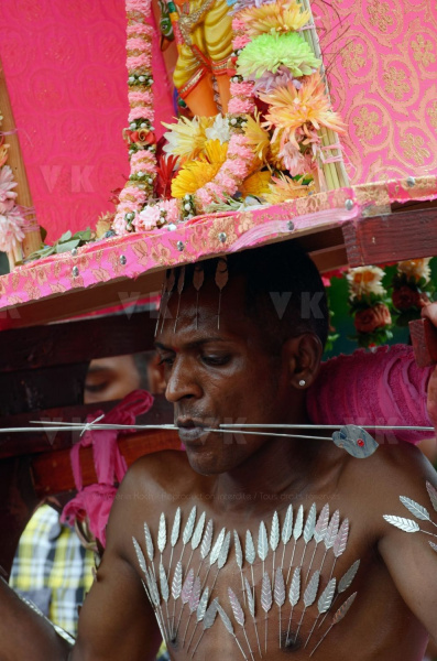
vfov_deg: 6.9
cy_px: 330
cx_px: 218
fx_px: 5491
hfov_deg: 4.6
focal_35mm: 300
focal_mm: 200
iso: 200
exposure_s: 1/400
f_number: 6.3
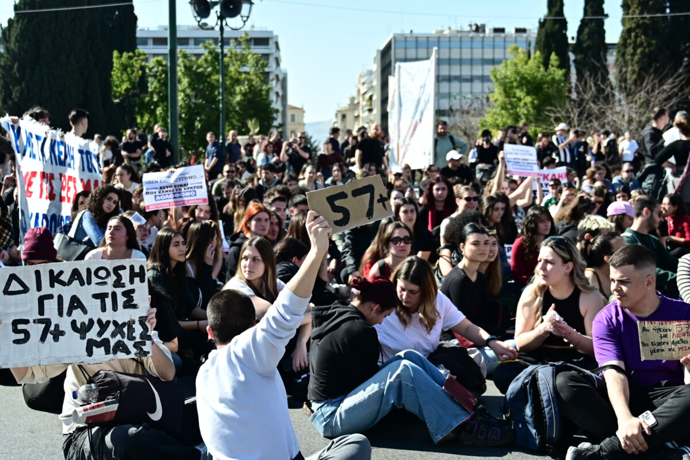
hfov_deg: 36.9
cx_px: 345
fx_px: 1035
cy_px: 230
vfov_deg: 25.1
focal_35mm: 54
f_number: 4
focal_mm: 36
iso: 320
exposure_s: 1/2500
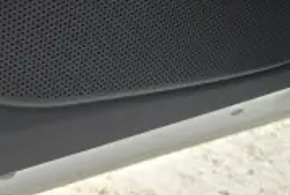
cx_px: 128
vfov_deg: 27.4
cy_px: 29
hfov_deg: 41.0
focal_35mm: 48
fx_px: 387
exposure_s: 1/180
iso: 50
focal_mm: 6.3
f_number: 1.7
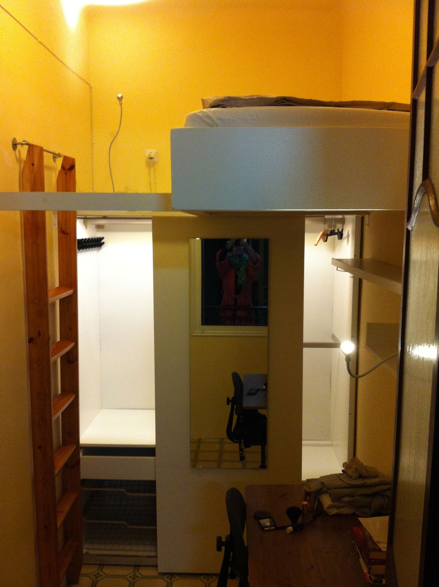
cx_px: 220
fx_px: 593
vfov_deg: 52.7
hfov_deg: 40.6
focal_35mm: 35
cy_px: 294
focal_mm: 3.85
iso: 200
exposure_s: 1/15
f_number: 2.8
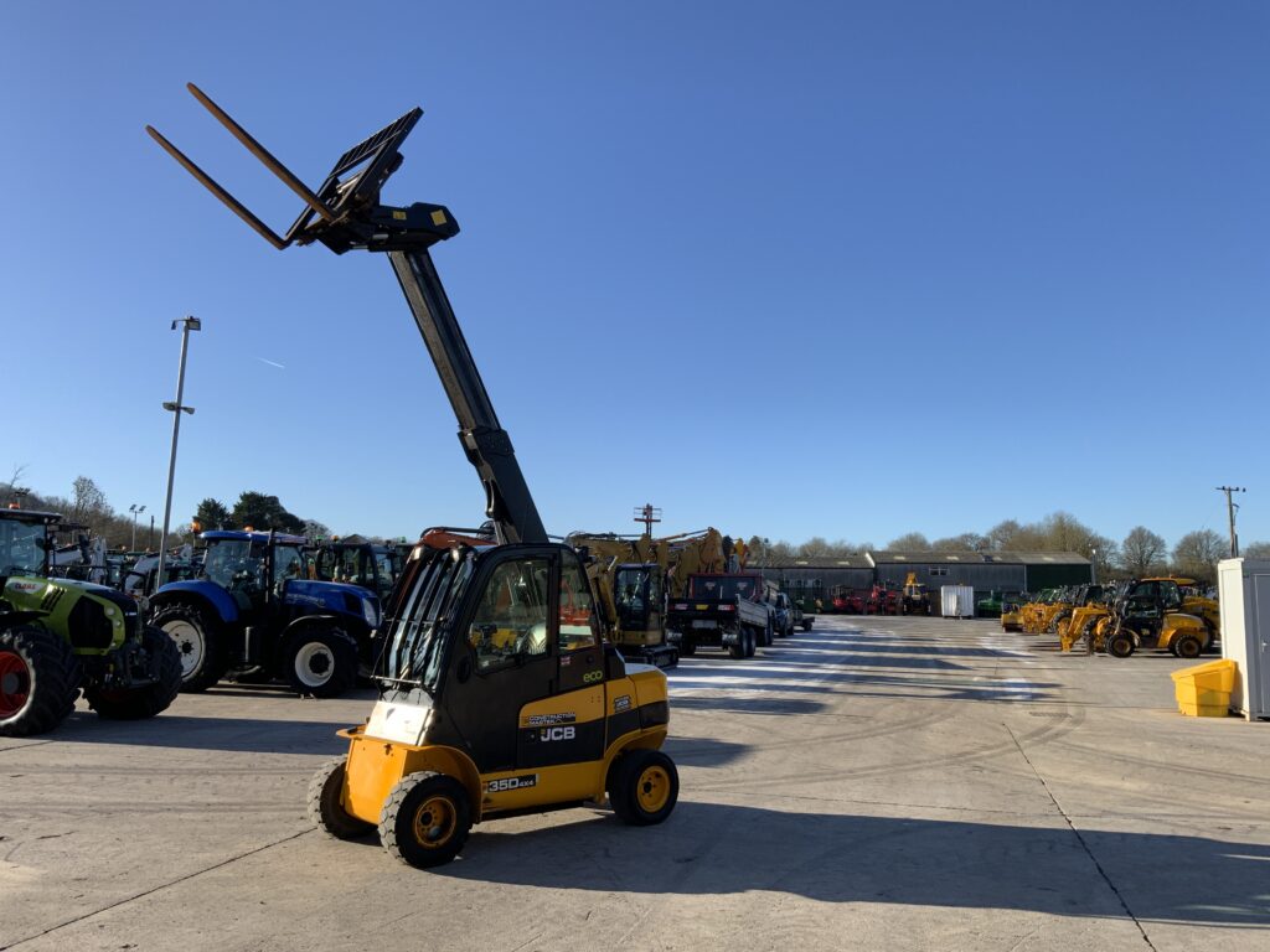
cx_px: 635
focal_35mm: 29
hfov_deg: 61.7
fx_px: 1064
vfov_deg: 48.2
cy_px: 476
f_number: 1.8
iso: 16
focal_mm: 3
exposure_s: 1/1015
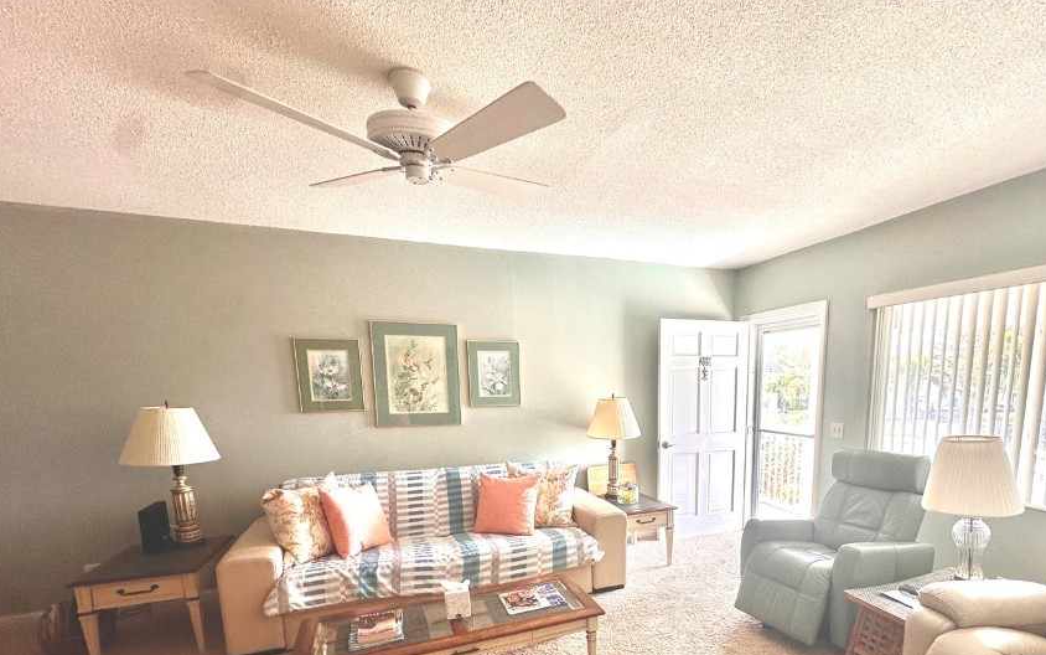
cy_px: 464
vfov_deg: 62.5
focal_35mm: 18
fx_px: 513
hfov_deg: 90.3
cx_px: 606
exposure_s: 1/120
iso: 80
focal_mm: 2.22
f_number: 2.2
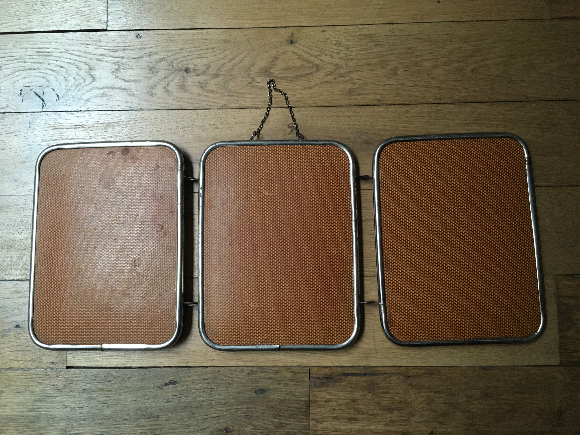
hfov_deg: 61.7
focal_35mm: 29
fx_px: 486
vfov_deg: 48.2
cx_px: 290
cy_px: 218
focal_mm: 4.15
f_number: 2.2
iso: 250
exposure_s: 1/33
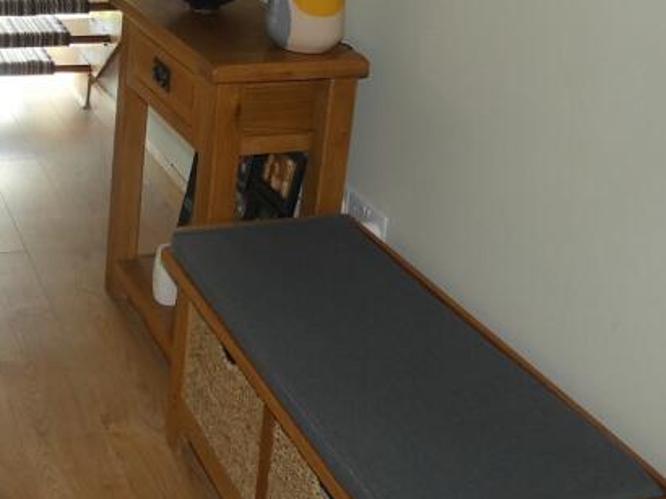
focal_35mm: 50
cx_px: 23
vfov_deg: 27.5
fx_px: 961
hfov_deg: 35.1
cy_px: 10
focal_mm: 3.6
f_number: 2.8
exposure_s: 1/60
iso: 100
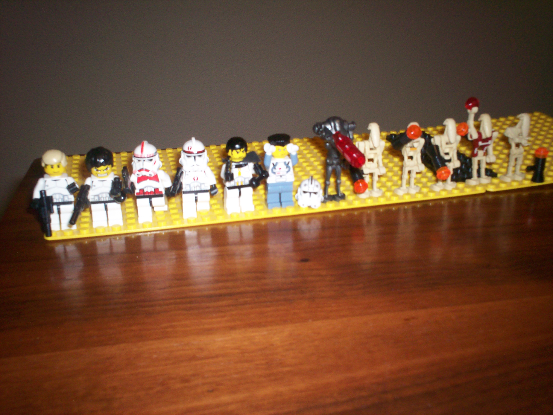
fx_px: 575
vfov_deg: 39.7
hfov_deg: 51.4
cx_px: 276
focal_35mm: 36
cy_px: 208
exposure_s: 1/60
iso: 140
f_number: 4.5
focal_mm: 6
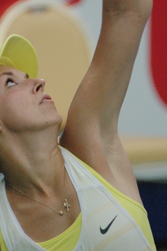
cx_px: 86
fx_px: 4743
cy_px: 126
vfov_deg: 3.0
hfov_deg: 2.0
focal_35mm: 681
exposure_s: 1/800
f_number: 5.6
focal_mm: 300
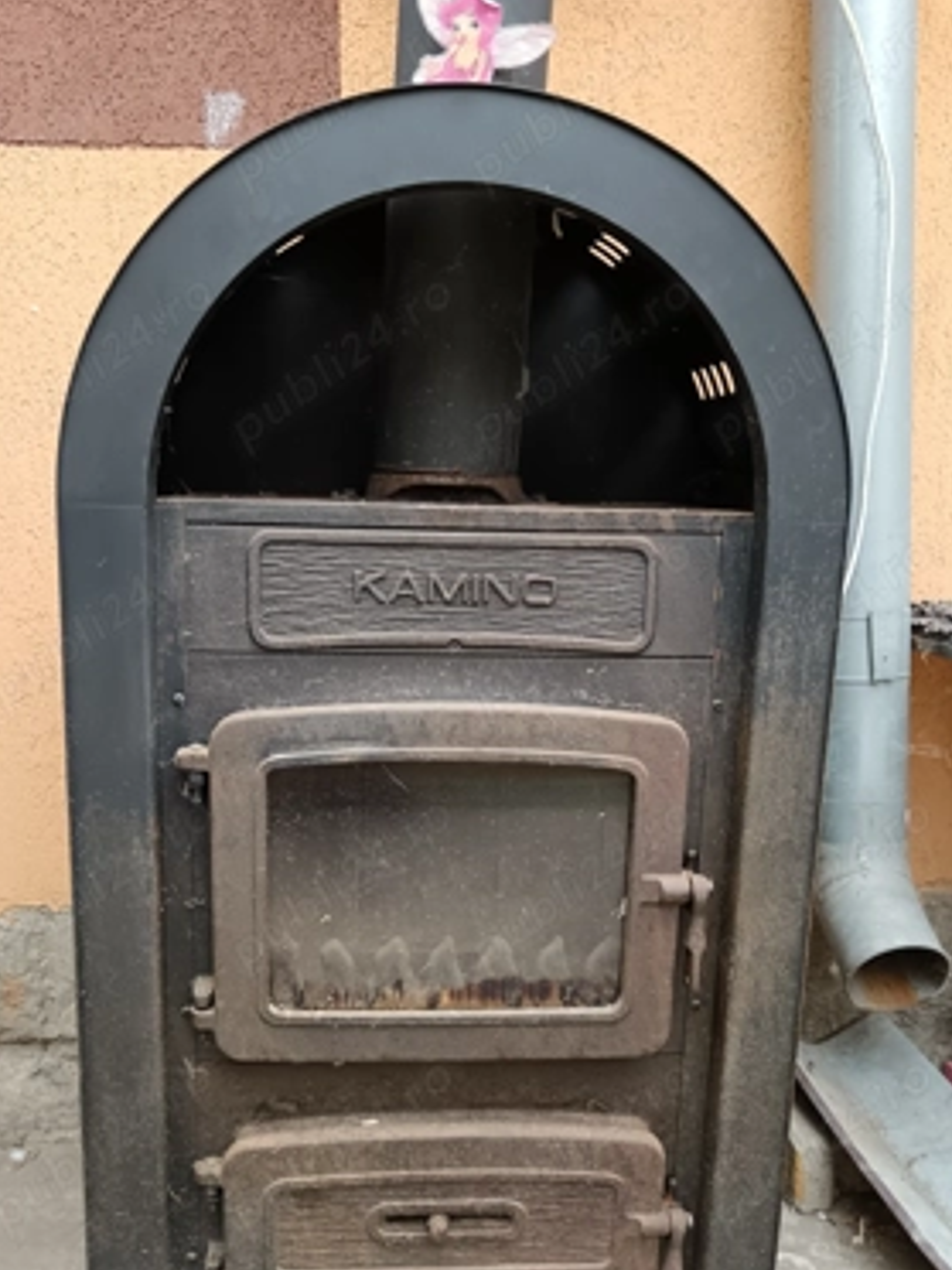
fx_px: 1063
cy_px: 679
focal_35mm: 29
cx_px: 461
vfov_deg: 61.6
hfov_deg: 48.2
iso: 537
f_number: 1.9
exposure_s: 1/100
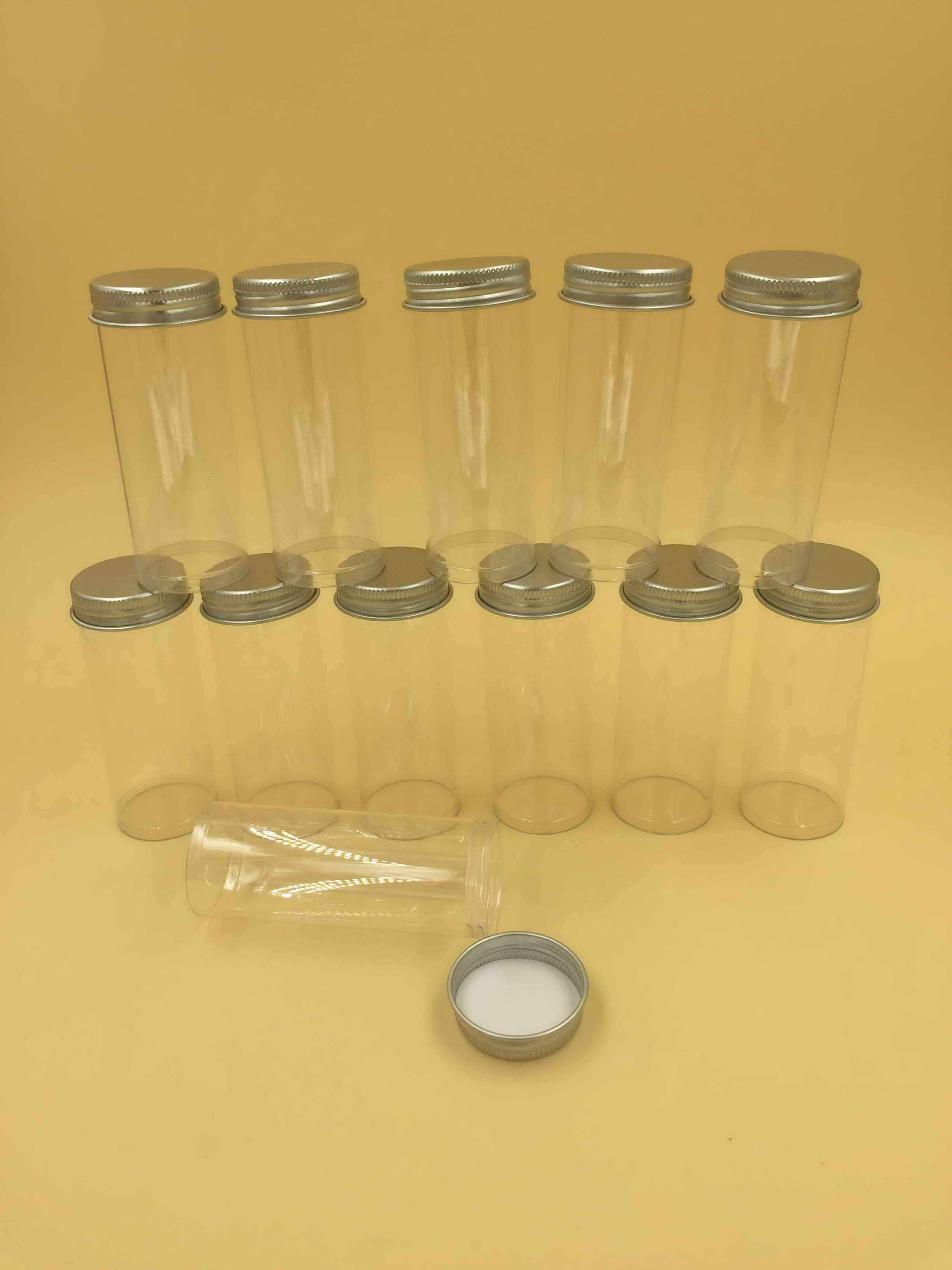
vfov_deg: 61.7
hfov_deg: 48.2
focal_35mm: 29
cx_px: 476
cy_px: 635
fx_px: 1063
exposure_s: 1/879
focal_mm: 4.15
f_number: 2.2
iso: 32
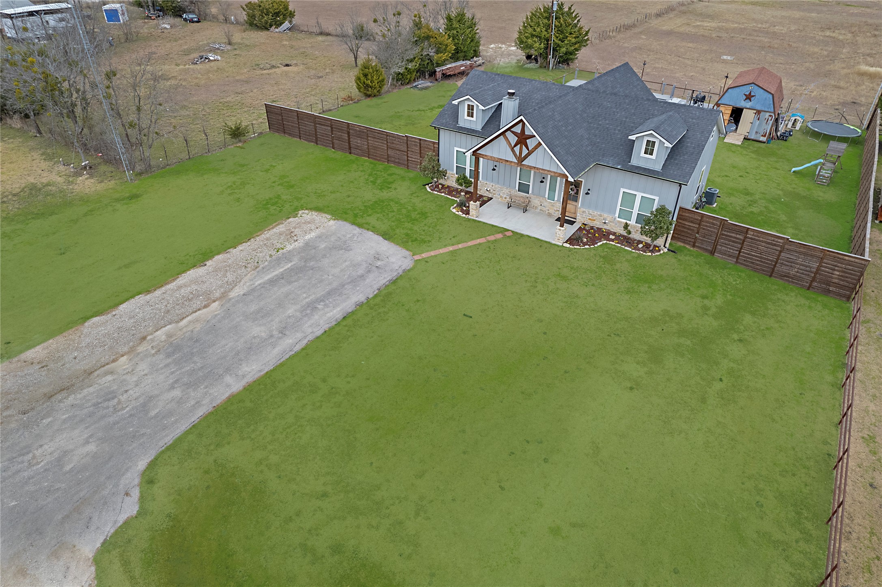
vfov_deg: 57.2
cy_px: 294
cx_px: 441
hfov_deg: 78.6
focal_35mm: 22
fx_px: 539
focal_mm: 8.38
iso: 100
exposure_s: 1/500
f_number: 2.8
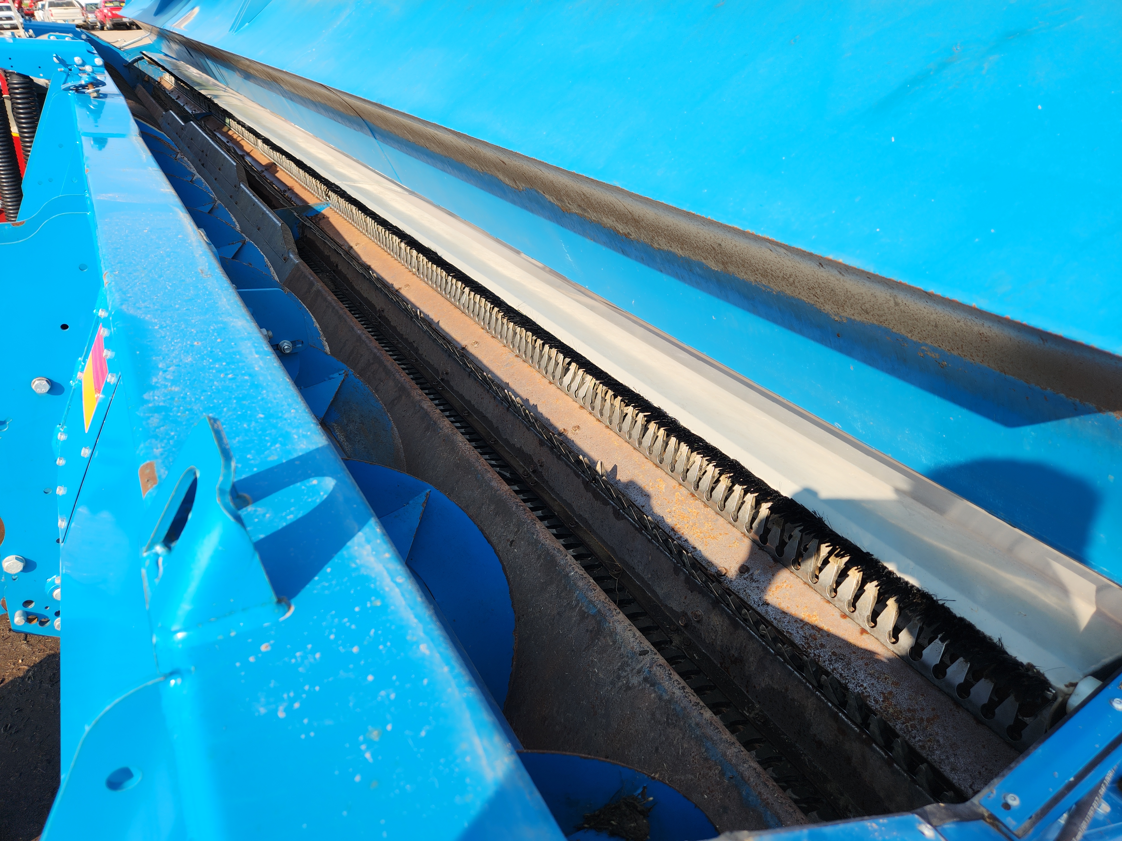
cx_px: 561
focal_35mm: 23
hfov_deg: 73.9
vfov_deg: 58.9
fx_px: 745
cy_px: 420
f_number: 1.8
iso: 20
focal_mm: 5.4
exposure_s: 1/696
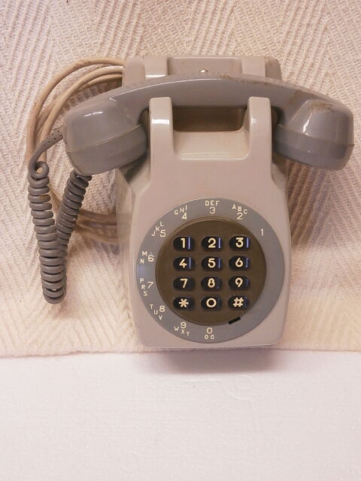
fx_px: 654
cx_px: 180
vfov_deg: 40.4
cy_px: 240
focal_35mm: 47
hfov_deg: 30.9
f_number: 3.4
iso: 200
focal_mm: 8.3
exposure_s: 1/30
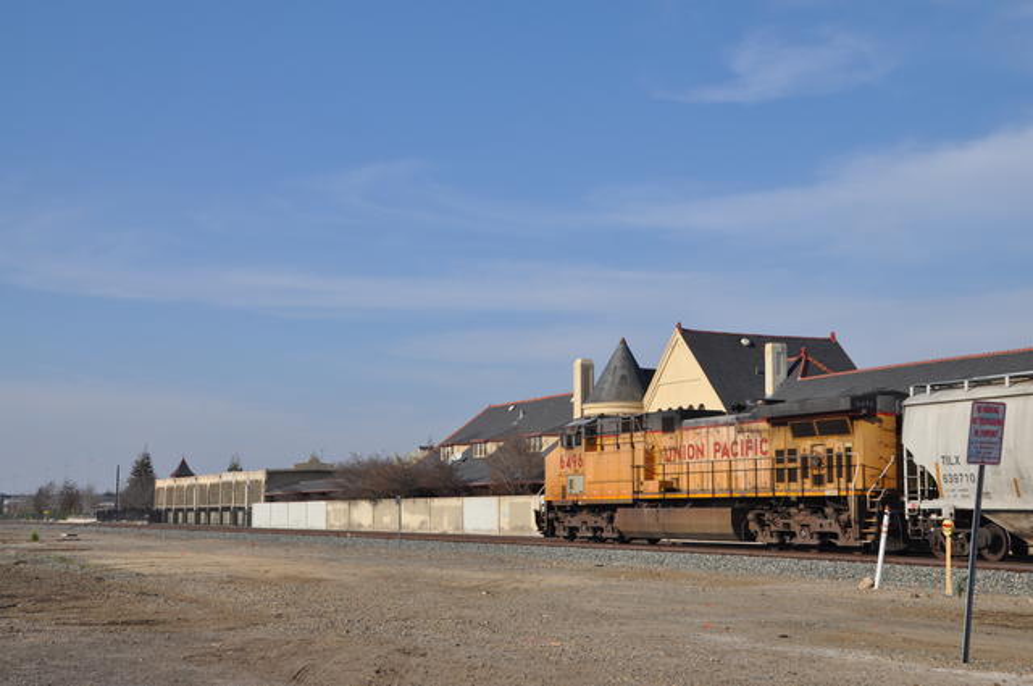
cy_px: 343
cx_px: 516
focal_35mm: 48
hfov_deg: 41.2
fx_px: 1376
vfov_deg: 28.0
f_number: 11
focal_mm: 32
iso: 200
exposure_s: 1/500
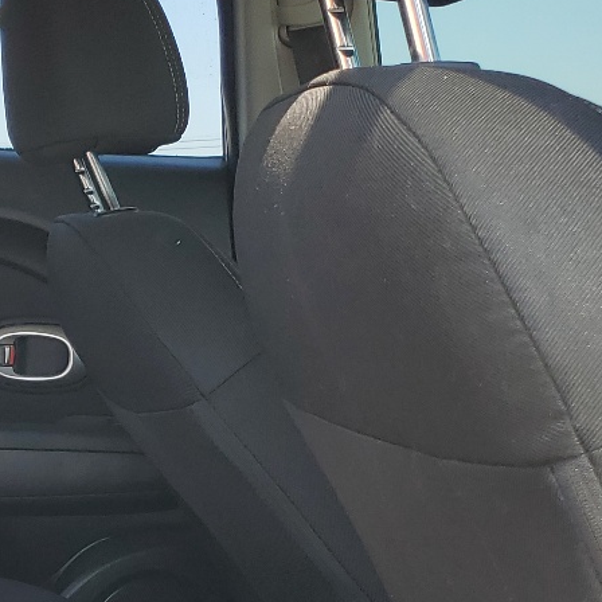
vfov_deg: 20.5
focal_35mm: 82
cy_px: 582
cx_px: -73
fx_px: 1613
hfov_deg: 20.1
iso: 50
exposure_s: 1/435
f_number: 1.5
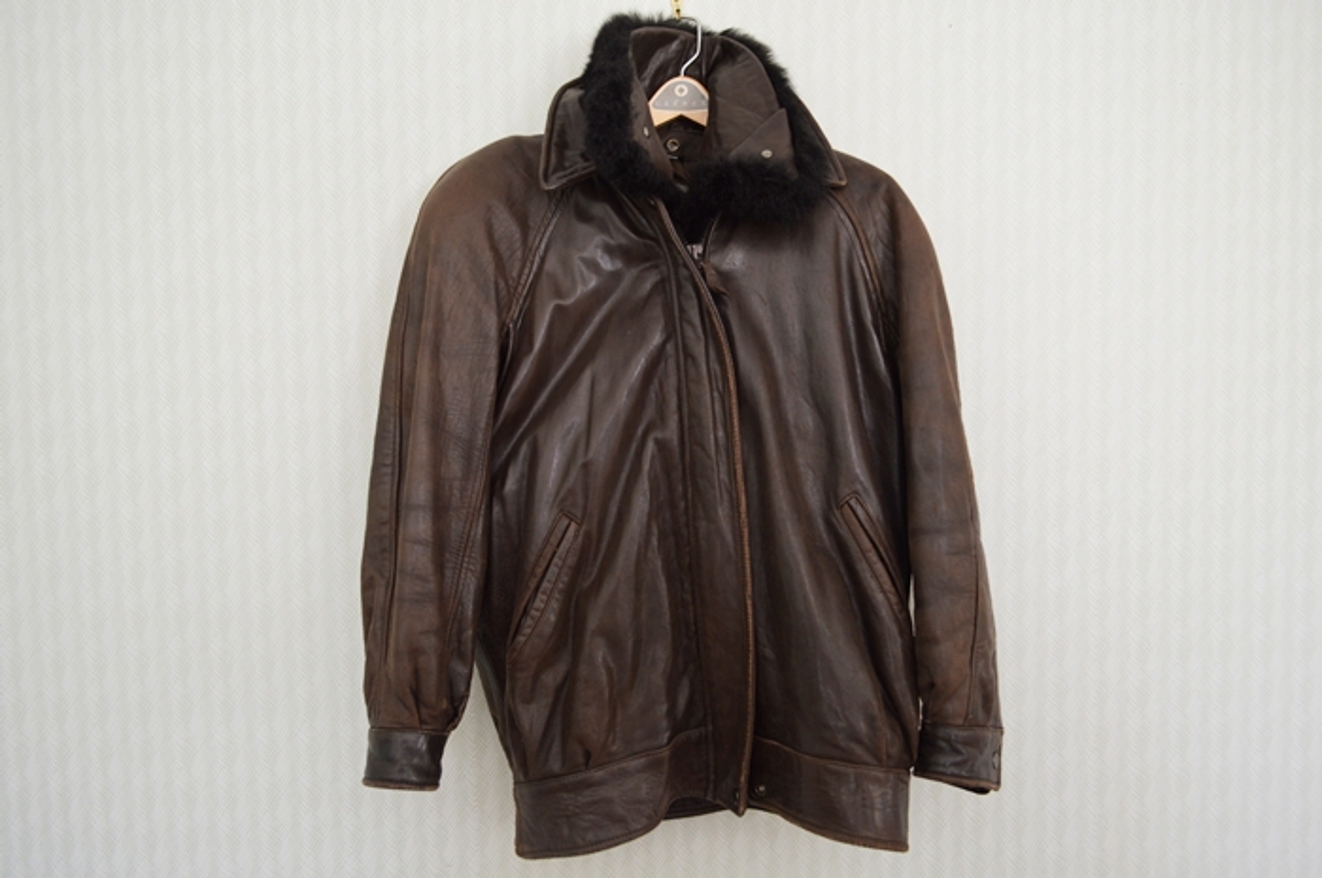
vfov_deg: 47.8
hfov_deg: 67.4
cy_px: 439
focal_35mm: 27
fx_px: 990
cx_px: 661
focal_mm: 18
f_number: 3.5
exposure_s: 1/20
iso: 400
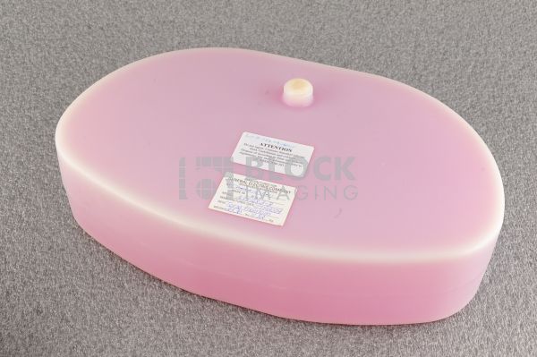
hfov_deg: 39.6
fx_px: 745
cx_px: 268
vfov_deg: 26.9
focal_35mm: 50
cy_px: 178
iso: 1600
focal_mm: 50
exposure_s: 1/125
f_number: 10
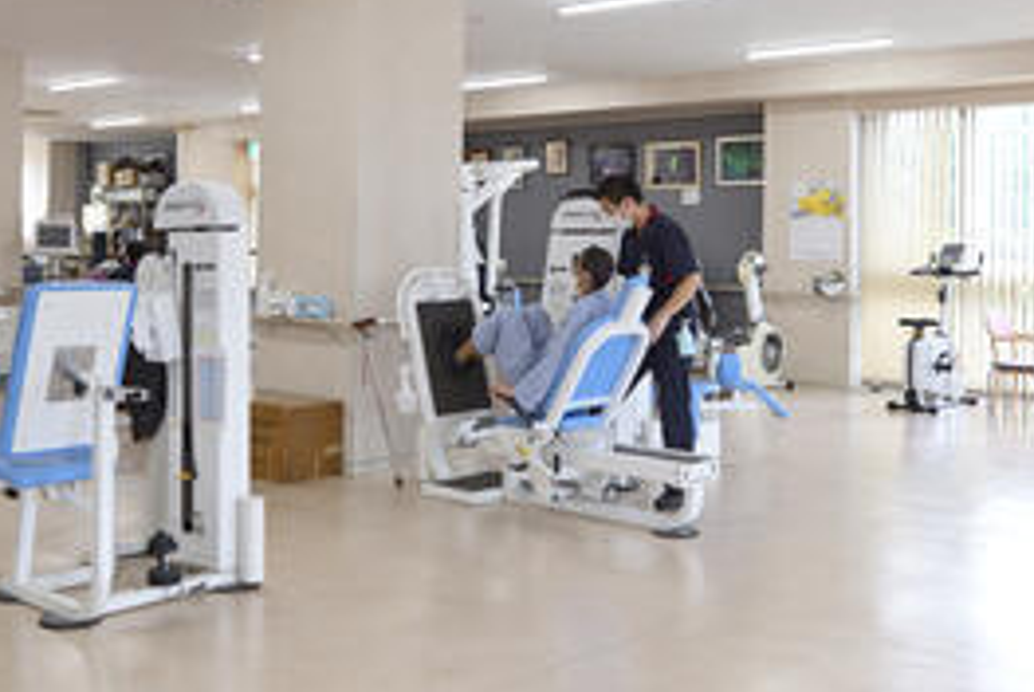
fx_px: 1179
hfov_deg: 47.3
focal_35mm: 41
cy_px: 260
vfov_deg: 32.6
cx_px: 468
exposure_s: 1/80
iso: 250
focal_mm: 18
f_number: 7.1
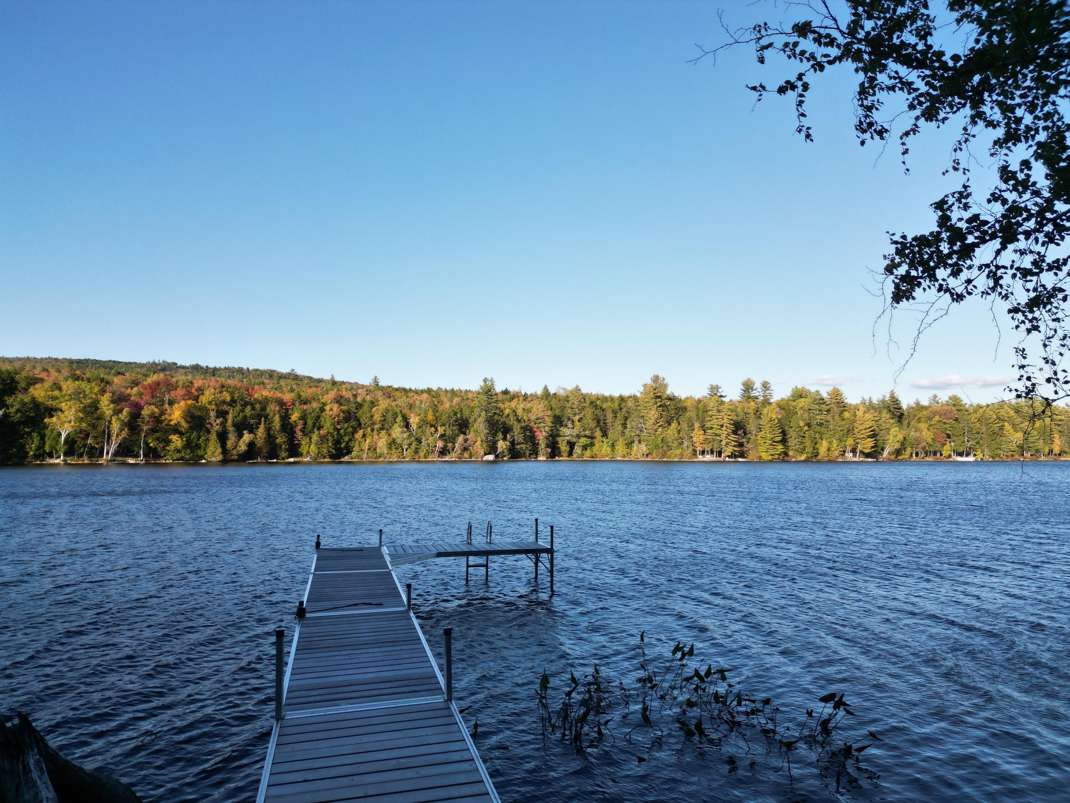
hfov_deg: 71.6
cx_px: 535
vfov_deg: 56.8
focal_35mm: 24
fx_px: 742
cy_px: 402
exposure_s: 1/2000
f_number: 1.7
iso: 150
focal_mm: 6.72
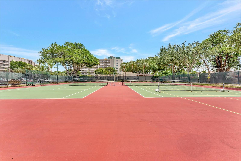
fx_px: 94
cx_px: 120
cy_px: 80
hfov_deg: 104.3
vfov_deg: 81.2
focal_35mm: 14
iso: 400
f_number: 8
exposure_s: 1/1600
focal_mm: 14
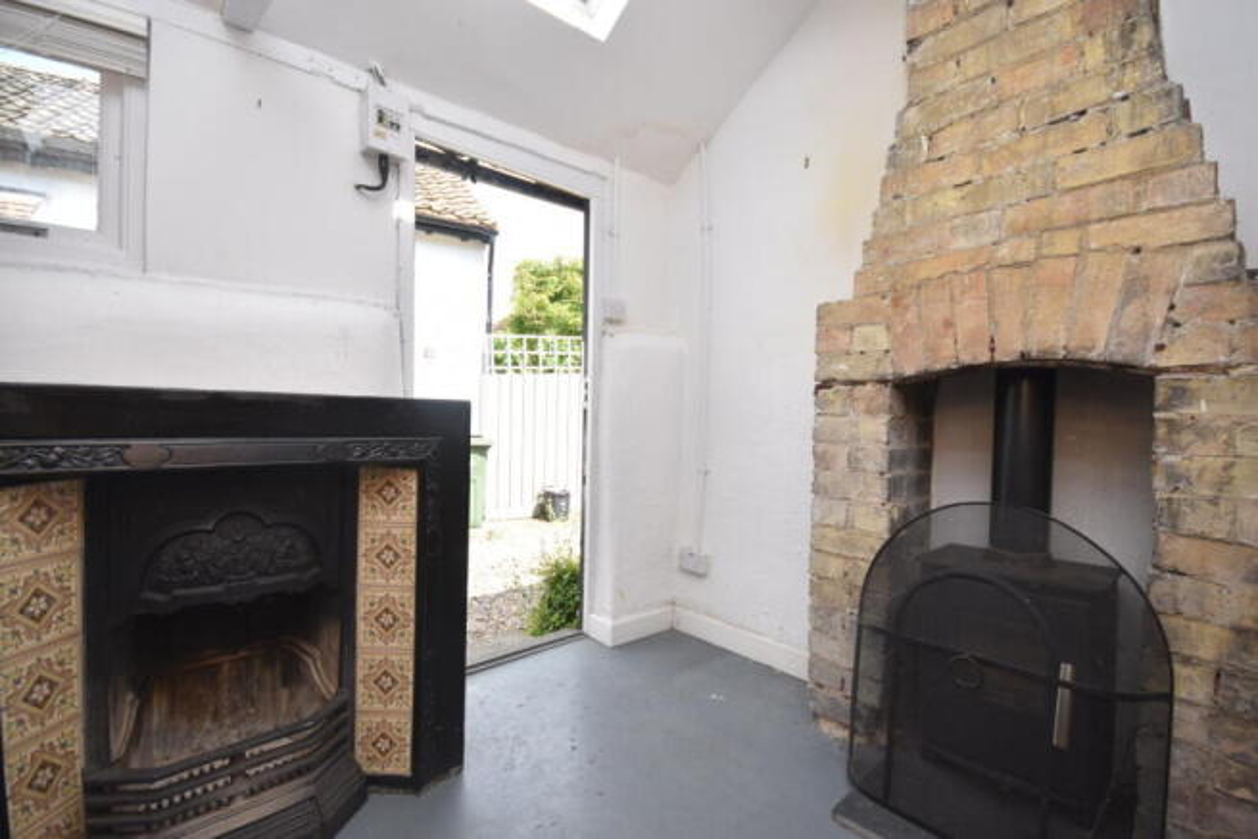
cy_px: 420
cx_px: 629
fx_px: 524
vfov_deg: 77.4
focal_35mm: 15
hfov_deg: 100.4
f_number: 5.6
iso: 250
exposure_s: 1/250
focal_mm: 10
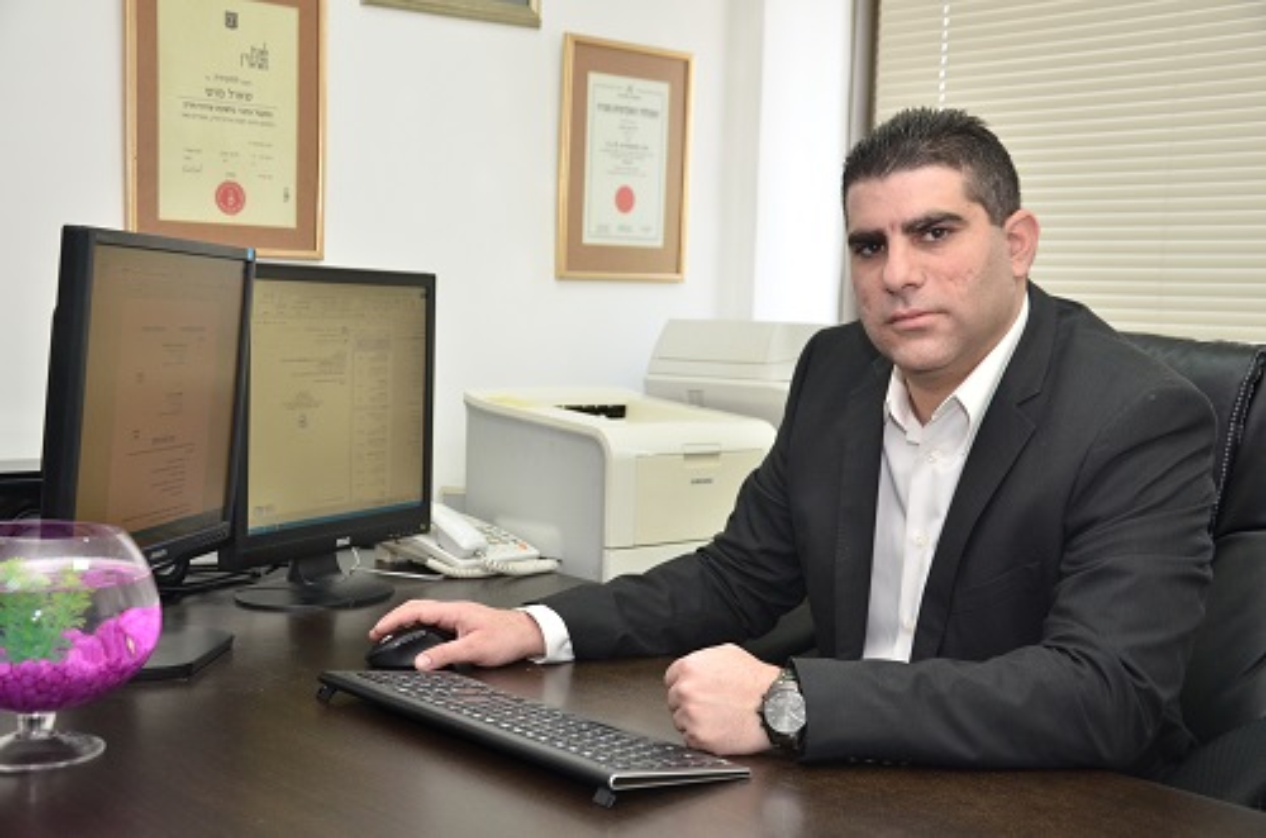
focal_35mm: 48
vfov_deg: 27.9
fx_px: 1684
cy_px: 419
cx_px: 633
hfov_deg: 41.2
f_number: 4.2
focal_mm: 32
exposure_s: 1/100
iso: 640
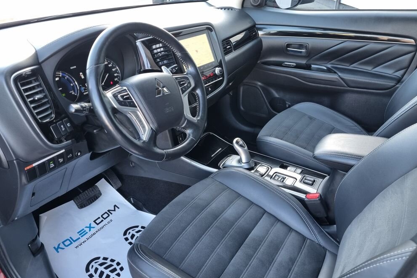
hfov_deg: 65.5
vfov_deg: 46.4
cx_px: 215
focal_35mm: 28
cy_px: 140
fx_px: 324
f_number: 1.8
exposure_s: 1/100
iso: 160
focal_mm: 5.4
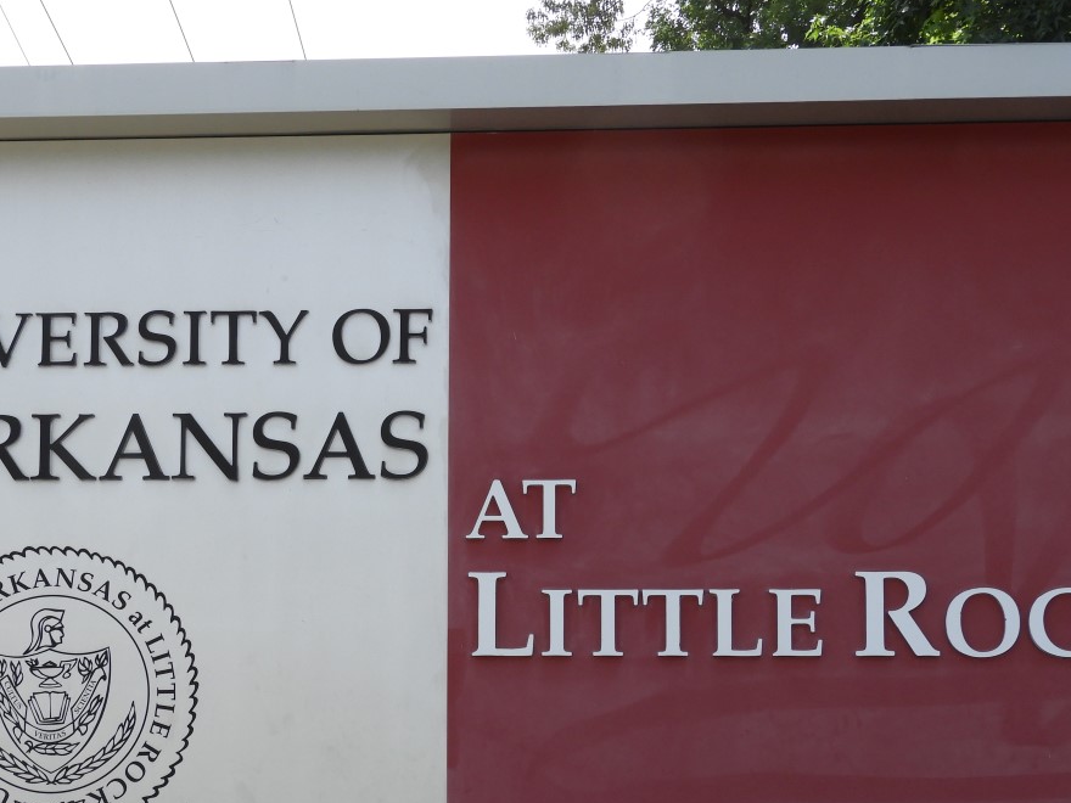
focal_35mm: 90
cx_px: 409
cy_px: 568
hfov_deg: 21.7
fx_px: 2785
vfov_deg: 16.4
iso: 100
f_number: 4
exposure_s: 1/400
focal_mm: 9.9
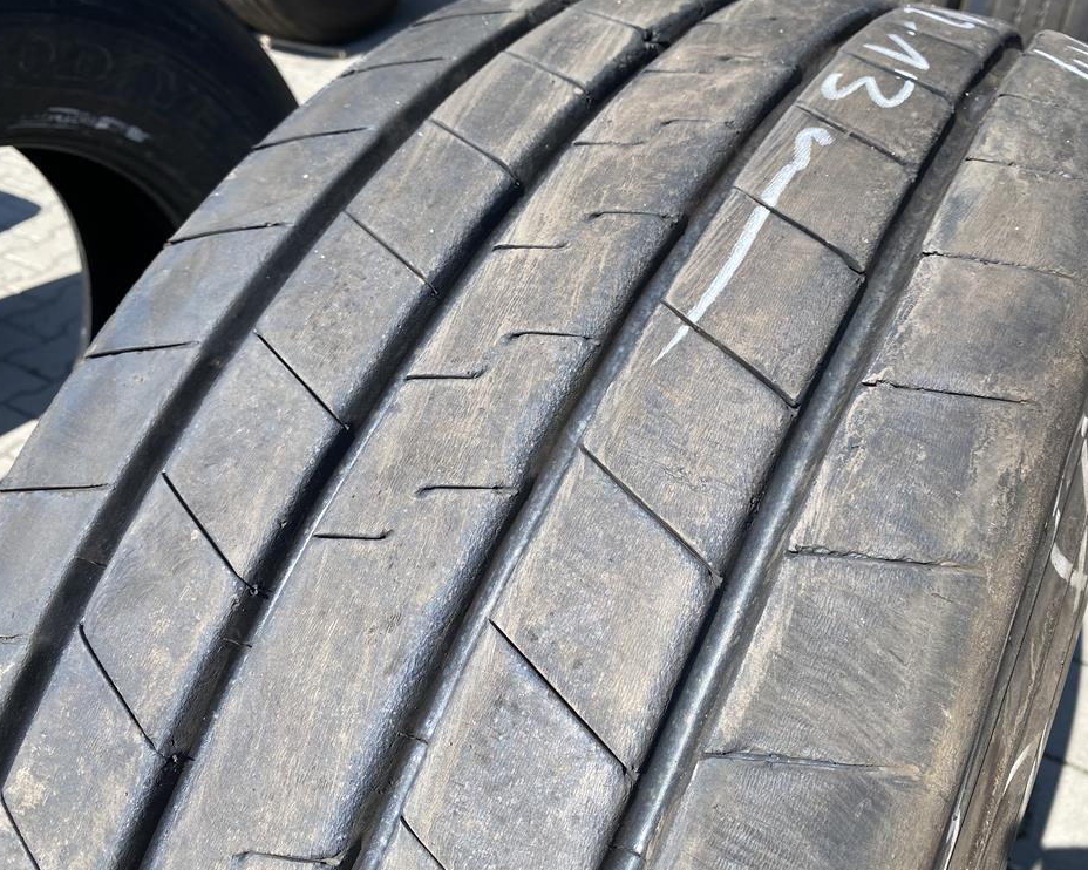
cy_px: 428
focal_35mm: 28
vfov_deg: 51.5
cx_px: 585
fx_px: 901
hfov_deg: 62.1
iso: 32
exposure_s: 1/1218
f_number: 1.8
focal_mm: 4.25
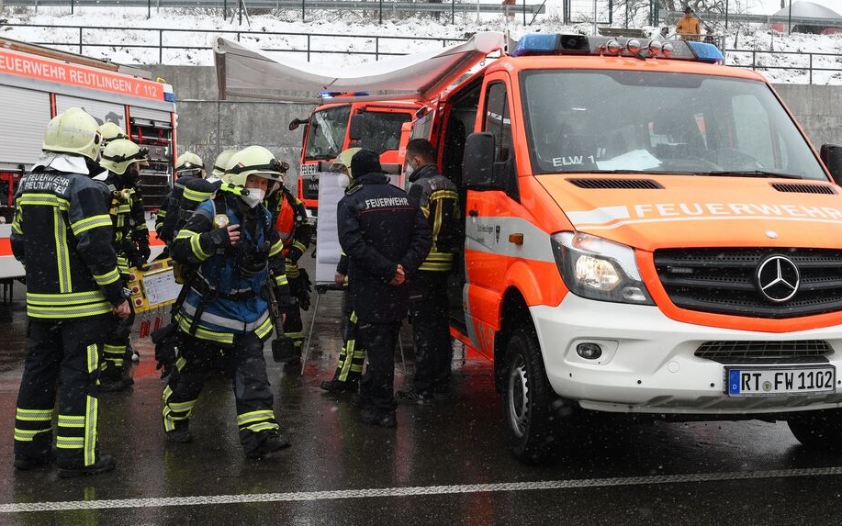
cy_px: 214
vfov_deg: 31.9
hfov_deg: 49.2
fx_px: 918
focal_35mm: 40
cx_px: 460
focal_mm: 20
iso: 400
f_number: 5.6
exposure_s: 1/500
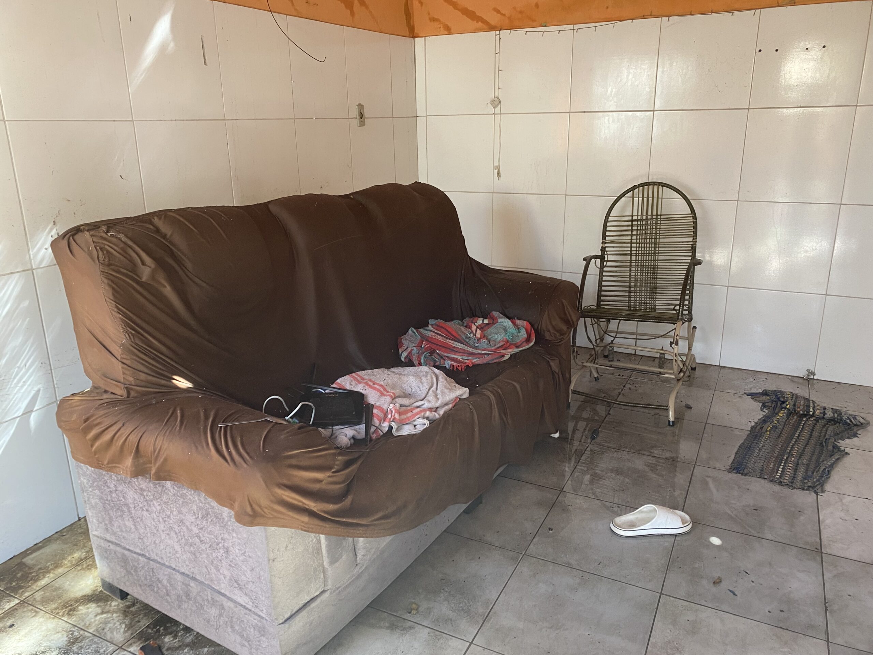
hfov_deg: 67.3
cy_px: 328
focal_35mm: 26
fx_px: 656
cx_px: 436
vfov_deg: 53.1
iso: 125
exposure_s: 1/78
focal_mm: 4.25
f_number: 1.8
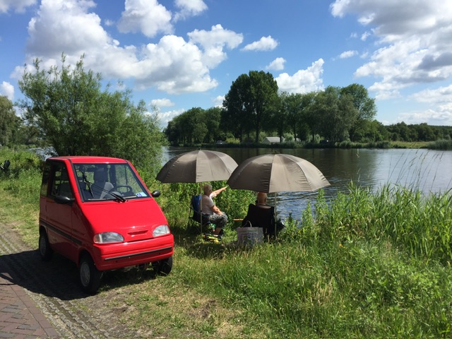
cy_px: 170
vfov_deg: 48.2
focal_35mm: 29
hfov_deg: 61.7
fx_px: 379
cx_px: 226
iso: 32
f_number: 2.2
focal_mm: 4.15
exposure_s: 1/2083
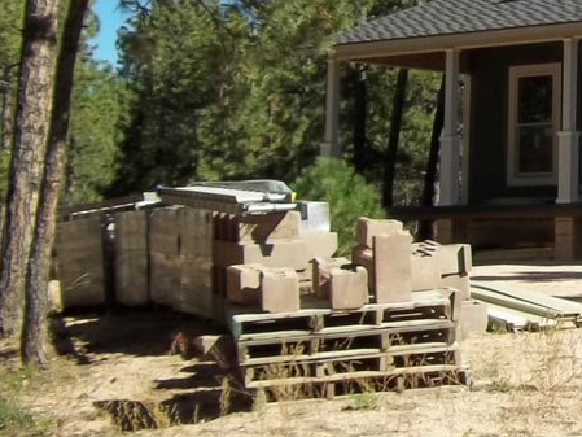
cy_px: 43
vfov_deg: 15.4
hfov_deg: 18.4
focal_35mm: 95
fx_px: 1598
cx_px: 860
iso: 64
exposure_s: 1/125
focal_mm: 5.7
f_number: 8.8
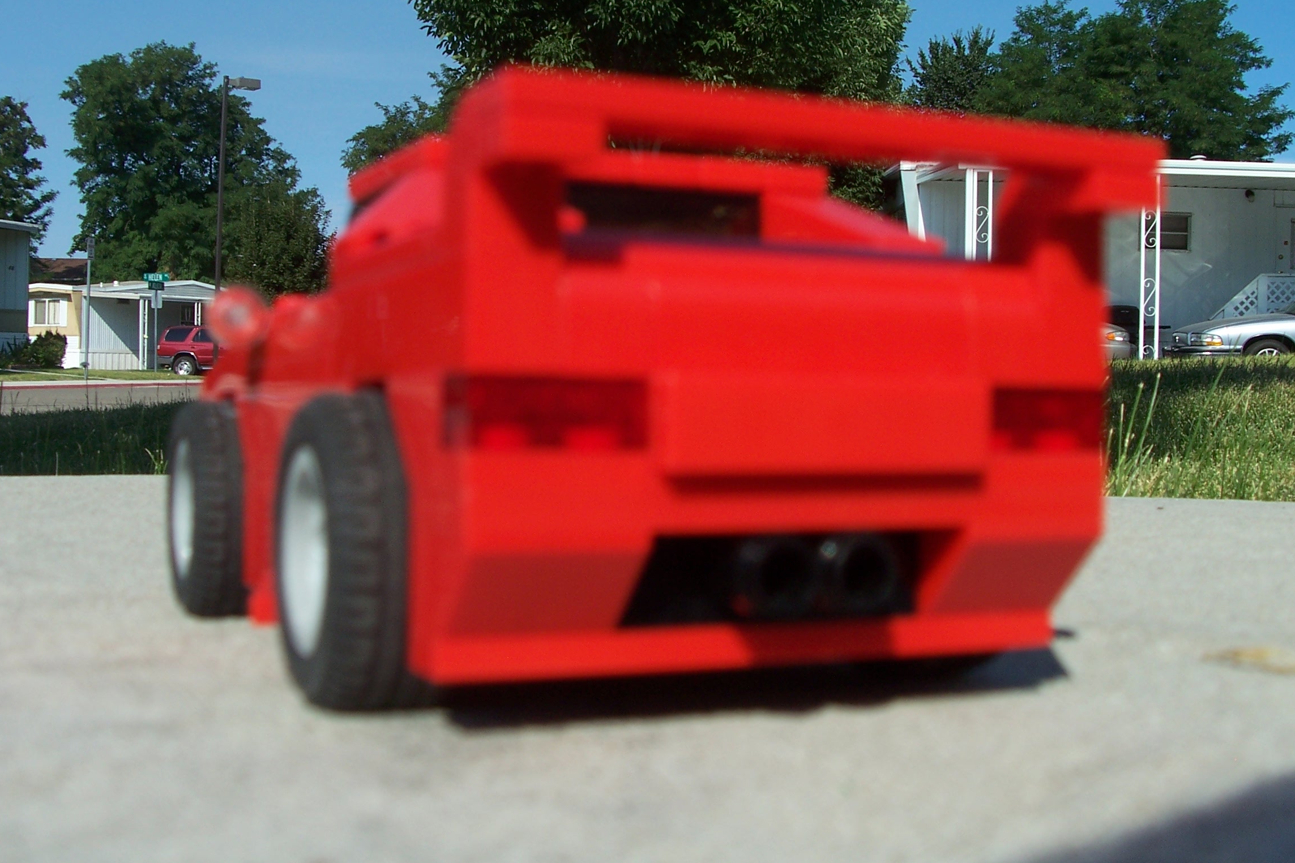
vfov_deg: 30.5
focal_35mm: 44
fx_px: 1583
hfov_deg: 44.5
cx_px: 650
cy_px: 416
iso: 80
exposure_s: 1/1000
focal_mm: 7.2
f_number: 4
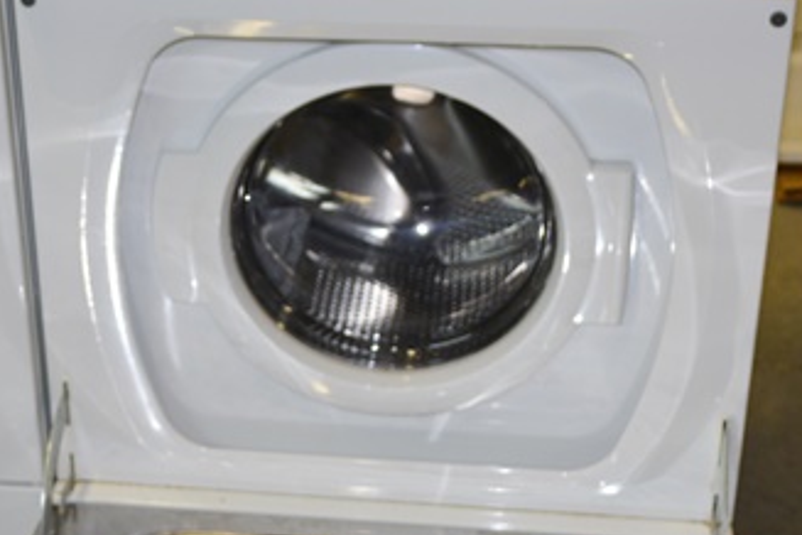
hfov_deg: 29.8
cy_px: 314
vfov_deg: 20.6
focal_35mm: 66
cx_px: 164
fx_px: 1470
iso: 450
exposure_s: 1/60
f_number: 4
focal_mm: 24
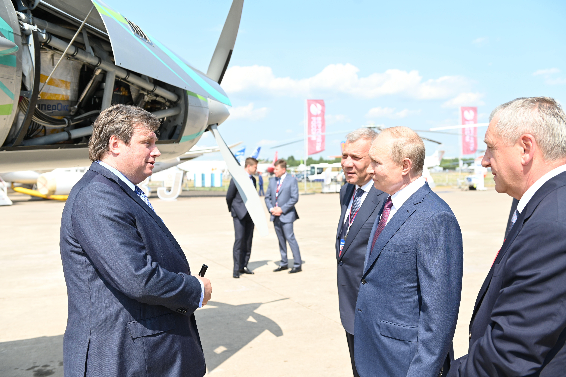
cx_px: 283
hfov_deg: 50.7
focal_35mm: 38
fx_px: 597
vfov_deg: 35.0
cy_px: 188
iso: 200
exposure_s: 1/800
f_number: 4
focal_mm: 38
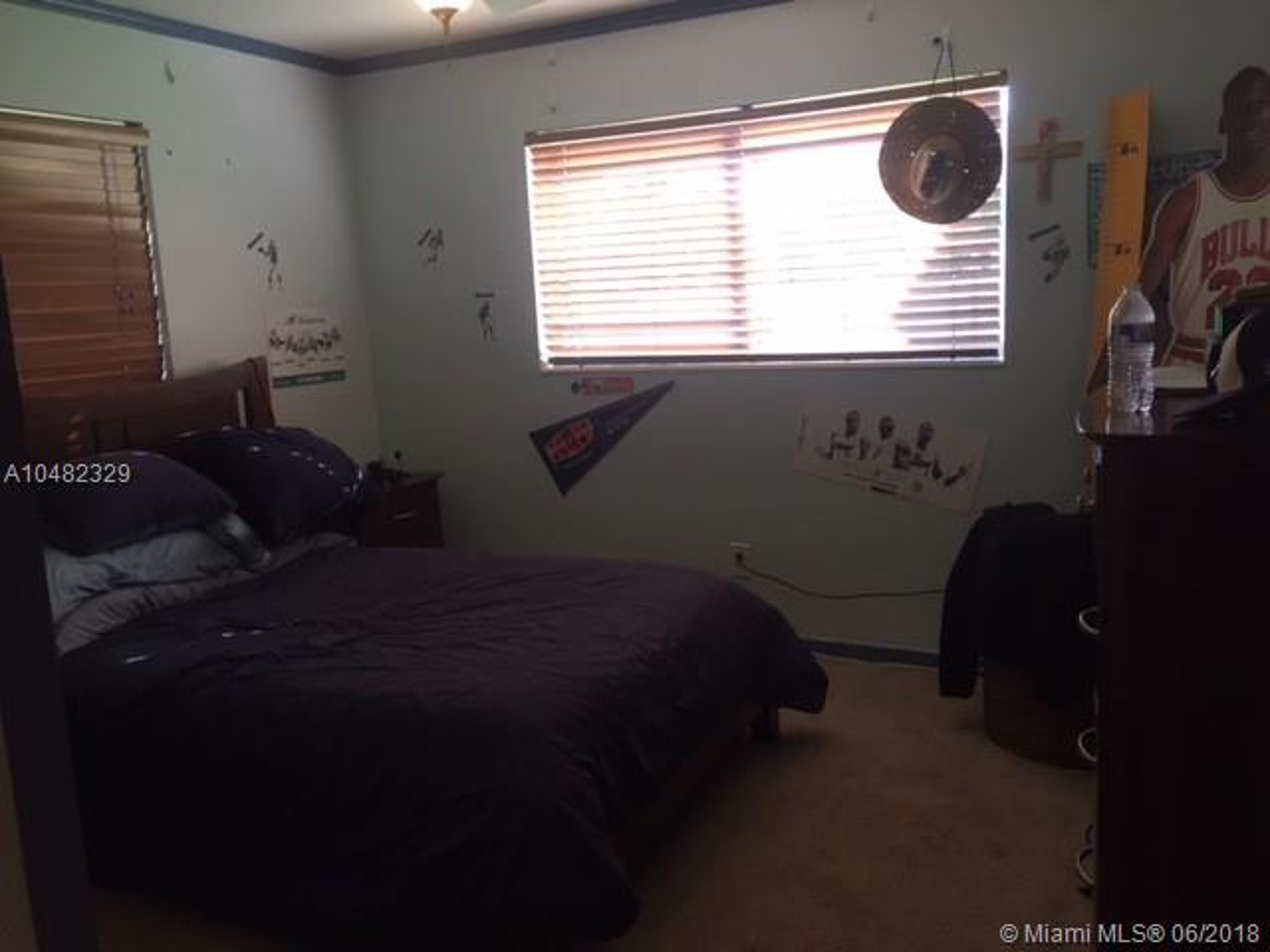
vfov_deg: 48.2
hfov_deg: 61.7
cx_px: 635
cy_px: 476
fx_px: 1064
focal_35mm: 29
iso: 40
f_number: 2.2
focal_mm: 4.15
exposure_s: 1/30
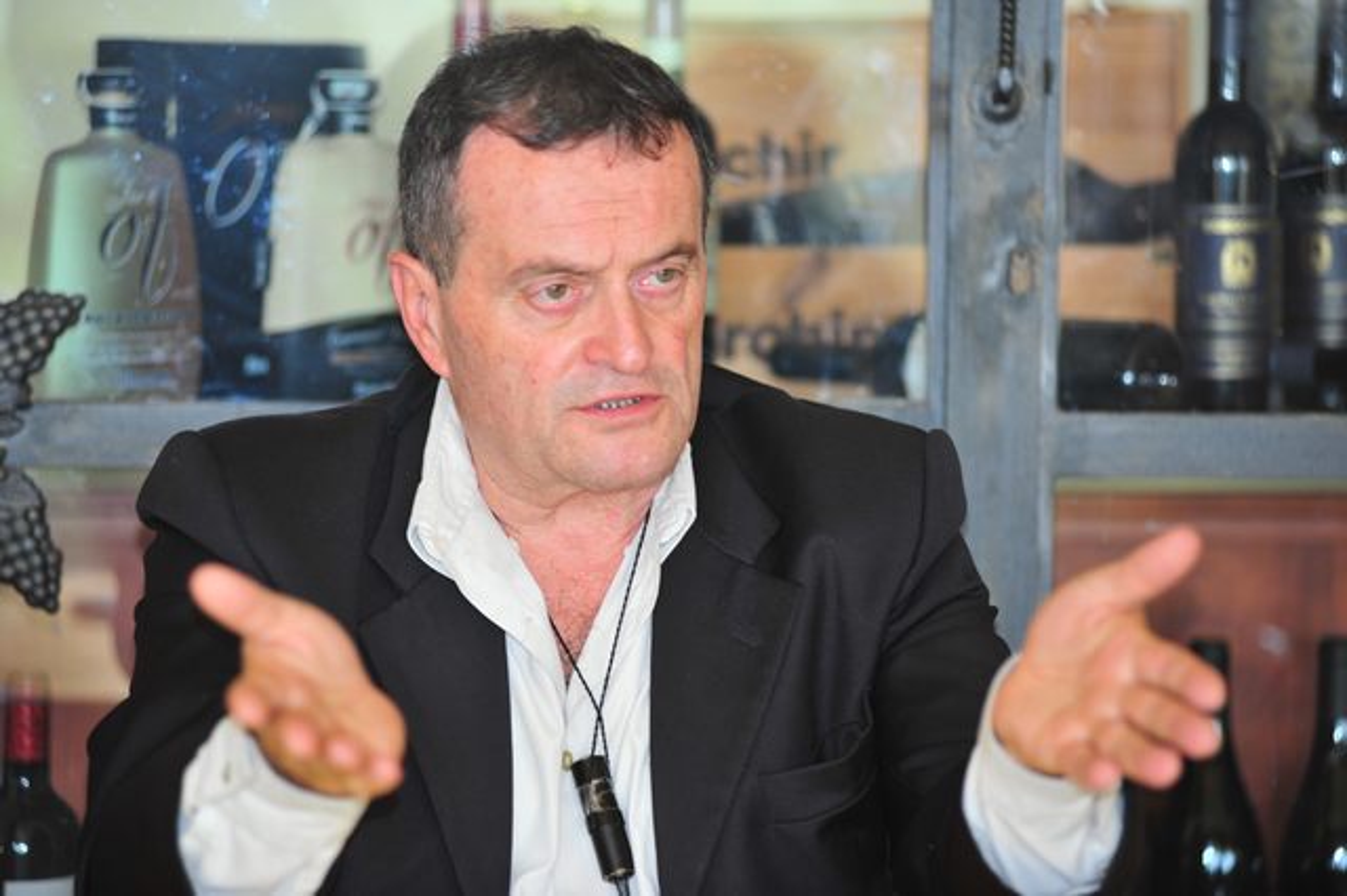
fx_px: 5422
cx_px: 674
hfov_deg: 14.2
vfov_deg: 9.5
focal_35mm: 145
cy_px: 448
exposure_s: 1/250
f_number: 2.8
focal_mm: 145
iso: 640
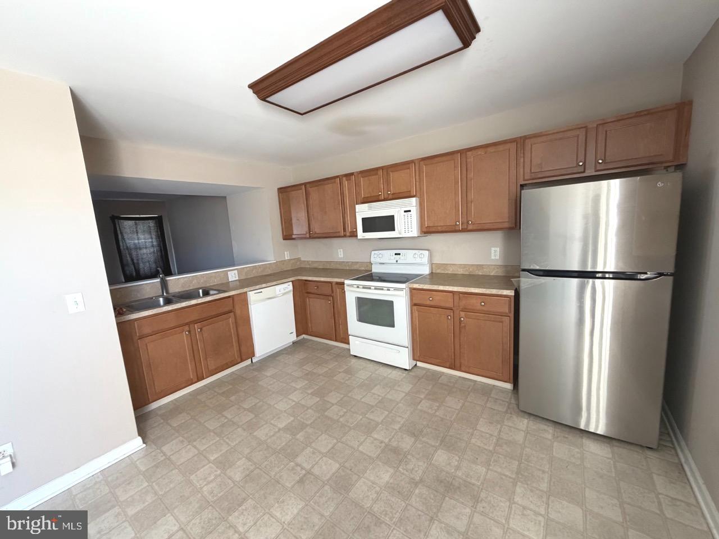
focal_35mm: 14
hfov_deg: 102.1
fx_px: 291
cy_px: 270
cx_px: 360
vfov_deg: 85.7
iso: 320
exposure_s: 1/121
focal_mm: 2.22
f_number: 2.2
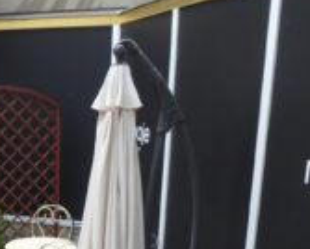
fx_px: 643
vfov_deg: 21.0
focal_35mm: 70
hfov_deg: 25.3
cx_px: -26
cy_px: 264
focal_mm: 4.3
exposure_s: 1/60
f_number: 3.3
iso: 125
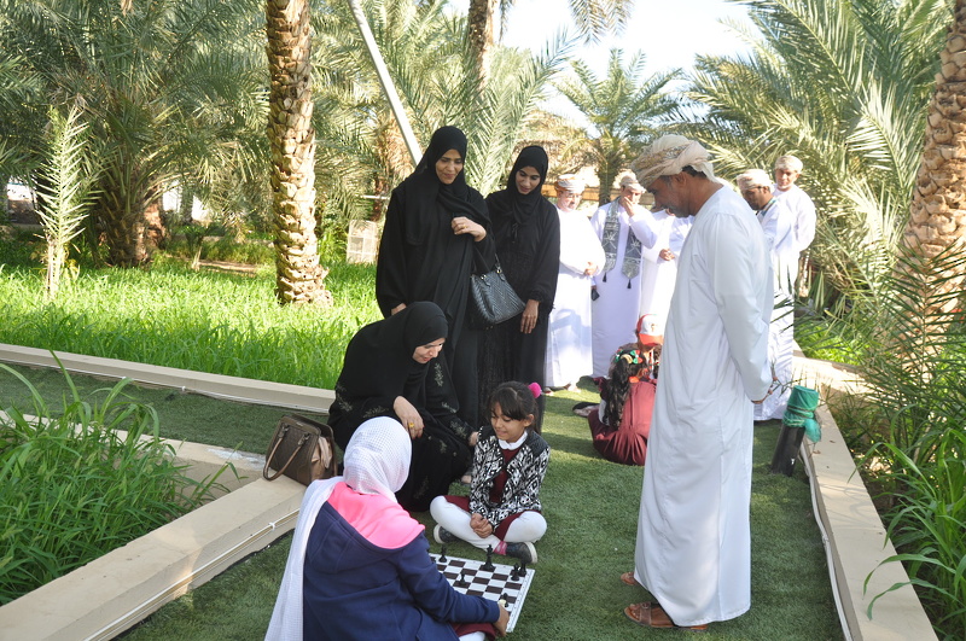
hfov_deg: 59.6
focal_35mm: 32
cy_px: 320
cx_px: 483
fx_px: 844
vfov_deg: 41.6
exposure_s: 1/200
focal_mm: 21
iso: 200
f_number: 6.3
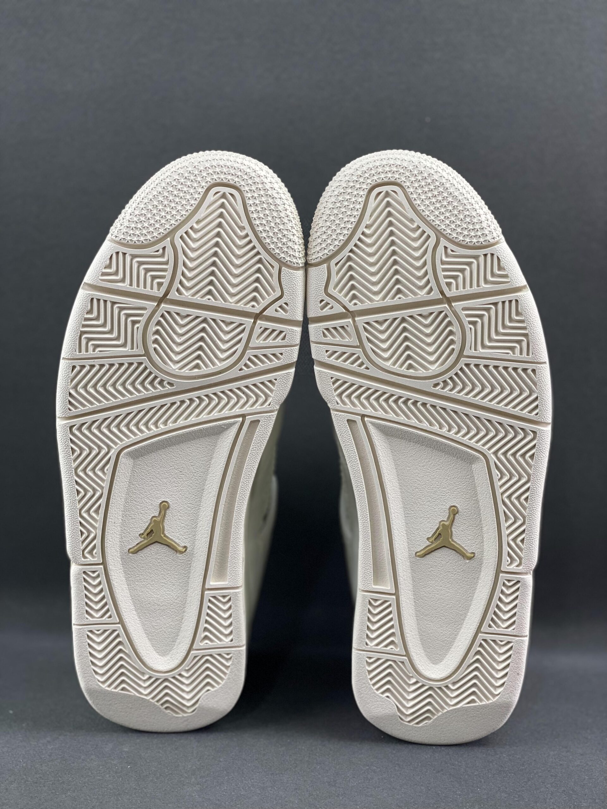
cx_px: 304
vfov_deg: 36.8
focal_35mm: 52
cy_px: 404
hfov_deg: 28.0
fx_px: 1216
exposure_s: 1/100
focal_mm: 6
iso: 40
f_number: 2
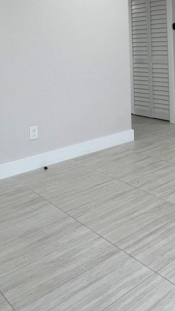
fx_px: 314
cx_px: 190
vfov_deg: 49.5
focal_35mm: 38
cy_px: 59
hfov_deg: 28.5
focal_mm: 1.57
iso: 125
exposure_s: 1/120
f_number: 1.8
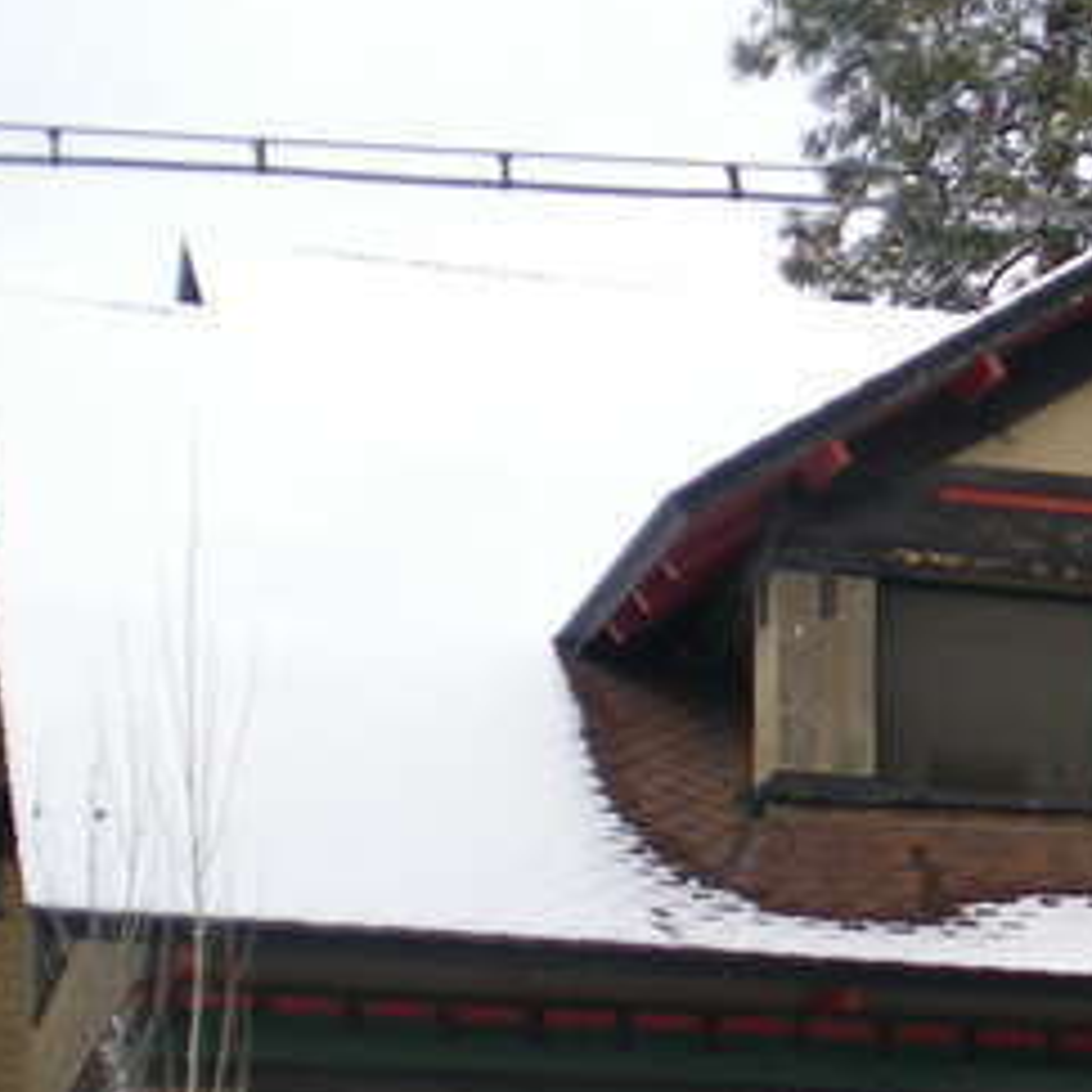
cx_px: 1119
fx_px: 4568
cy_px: 926
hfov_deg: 13.4
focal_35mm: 128
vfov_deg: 13.5
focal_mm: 7.4
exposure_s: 1/200
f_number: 3.5
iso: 50
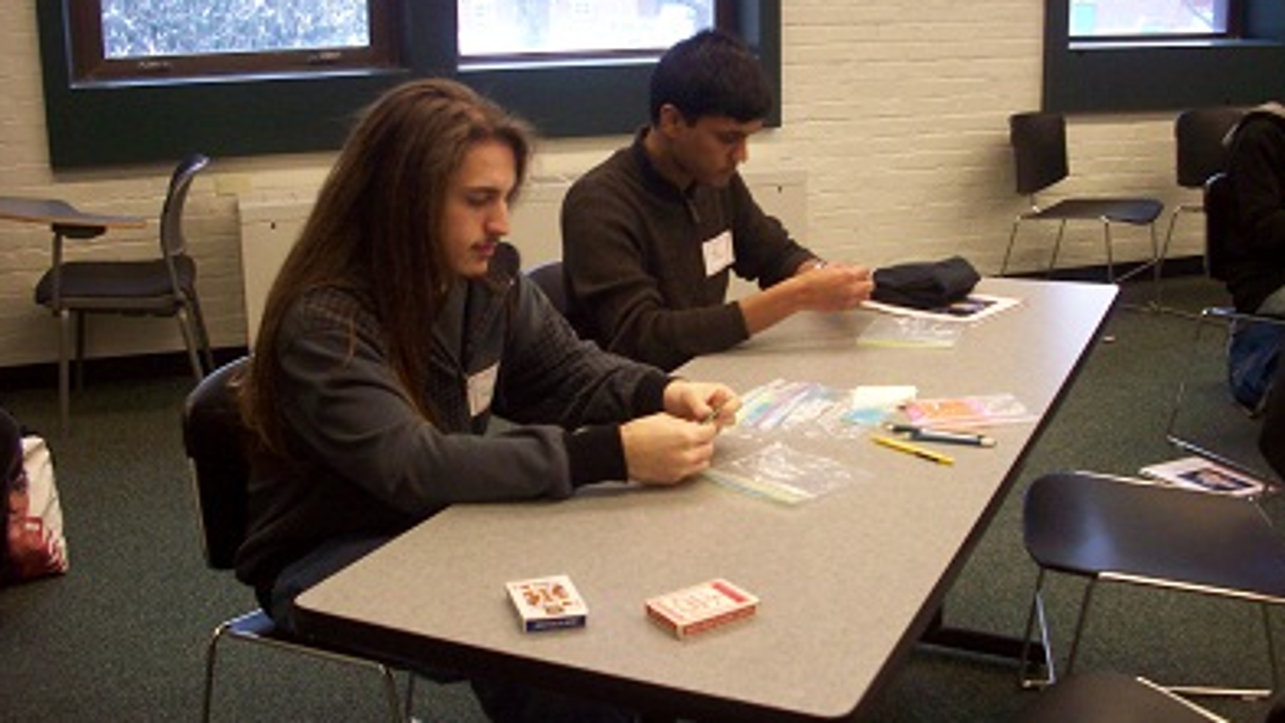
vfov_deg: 28.9
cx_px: 644
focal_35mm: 41
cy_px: 288
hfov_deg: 49.4
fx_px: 1397
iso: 128
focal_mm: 6.2
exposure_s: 1/45
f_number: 2.8
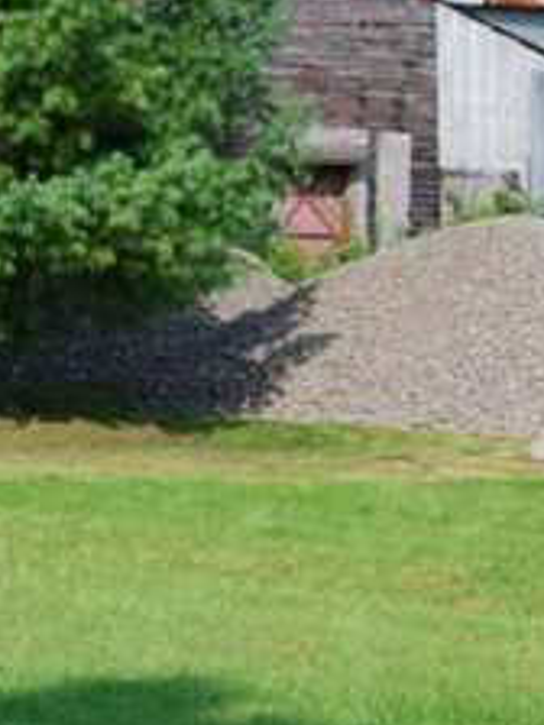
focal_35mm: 175
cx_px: -168
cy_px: 264
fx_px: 3667
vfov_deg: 11.3
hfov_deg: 8.4
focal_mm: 34
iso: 100
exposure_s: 1/200
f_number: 7.1
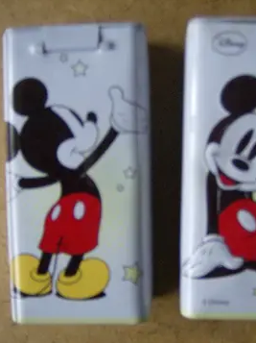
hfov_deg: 30.2
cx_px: 148
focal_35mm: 48
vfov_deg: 39.7
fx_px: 474
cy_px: 172
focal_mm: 6
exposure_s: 1/22.1
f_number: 2.8
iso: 200
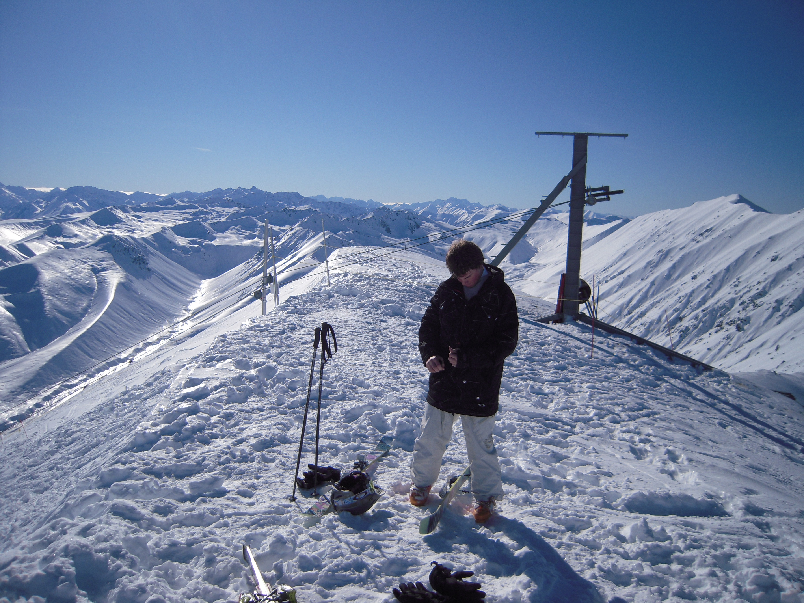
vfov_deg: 49.7
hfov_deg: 63.4
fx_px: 650
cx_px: 402
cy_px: 302
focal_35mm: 28
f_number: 5.4
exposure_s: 1/1600
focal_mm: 5
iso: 100
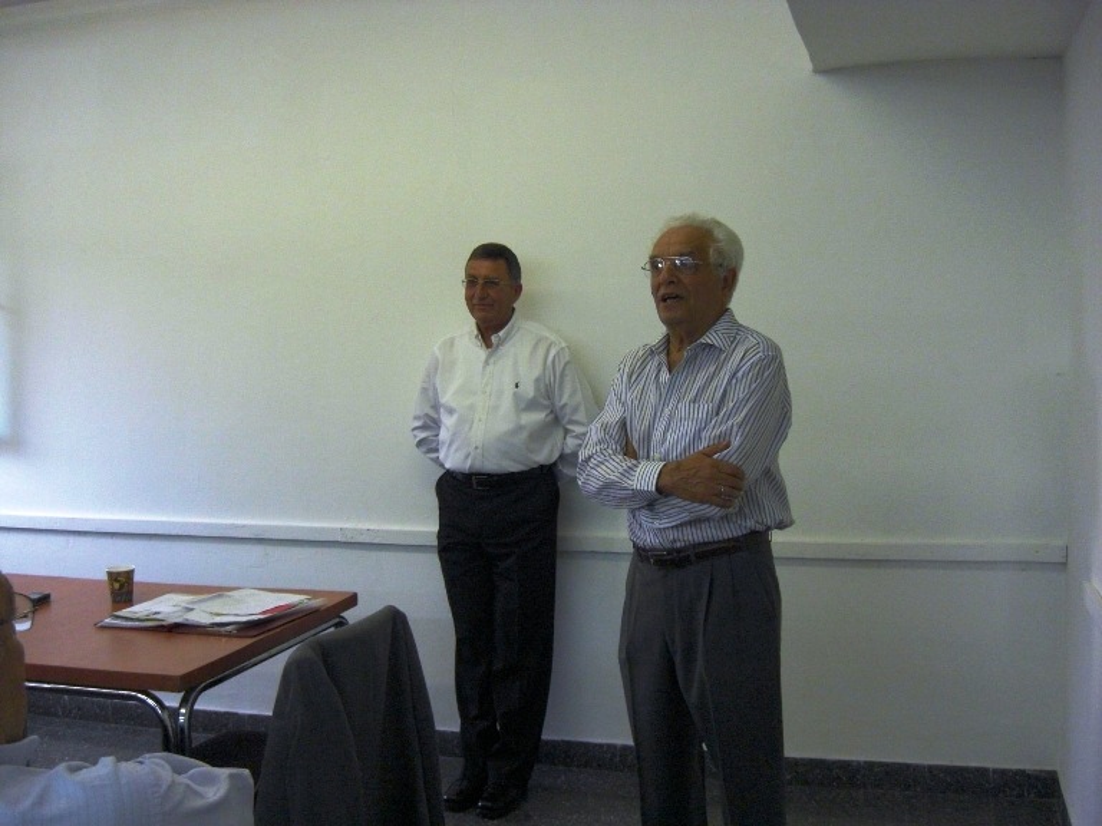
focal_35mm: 38
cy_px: 413
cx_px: 551
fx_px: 1210
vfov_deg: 37.7
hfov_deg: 49.0
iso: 400
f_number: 2.8
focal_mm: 7.9
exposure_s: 1/250
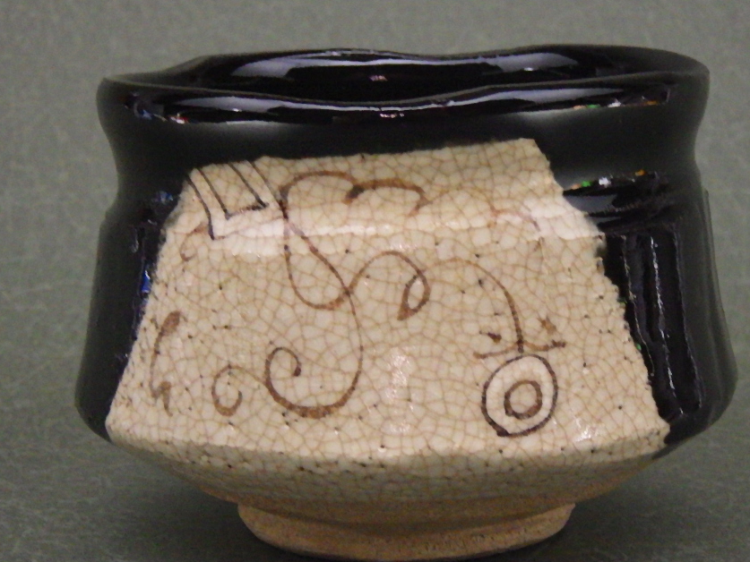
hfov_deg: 17.1
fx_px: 2492
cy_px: 294
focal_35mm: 115
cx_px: 393
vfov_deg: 12.9
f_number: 5
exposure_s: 1/5
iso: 400
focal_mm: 16.7
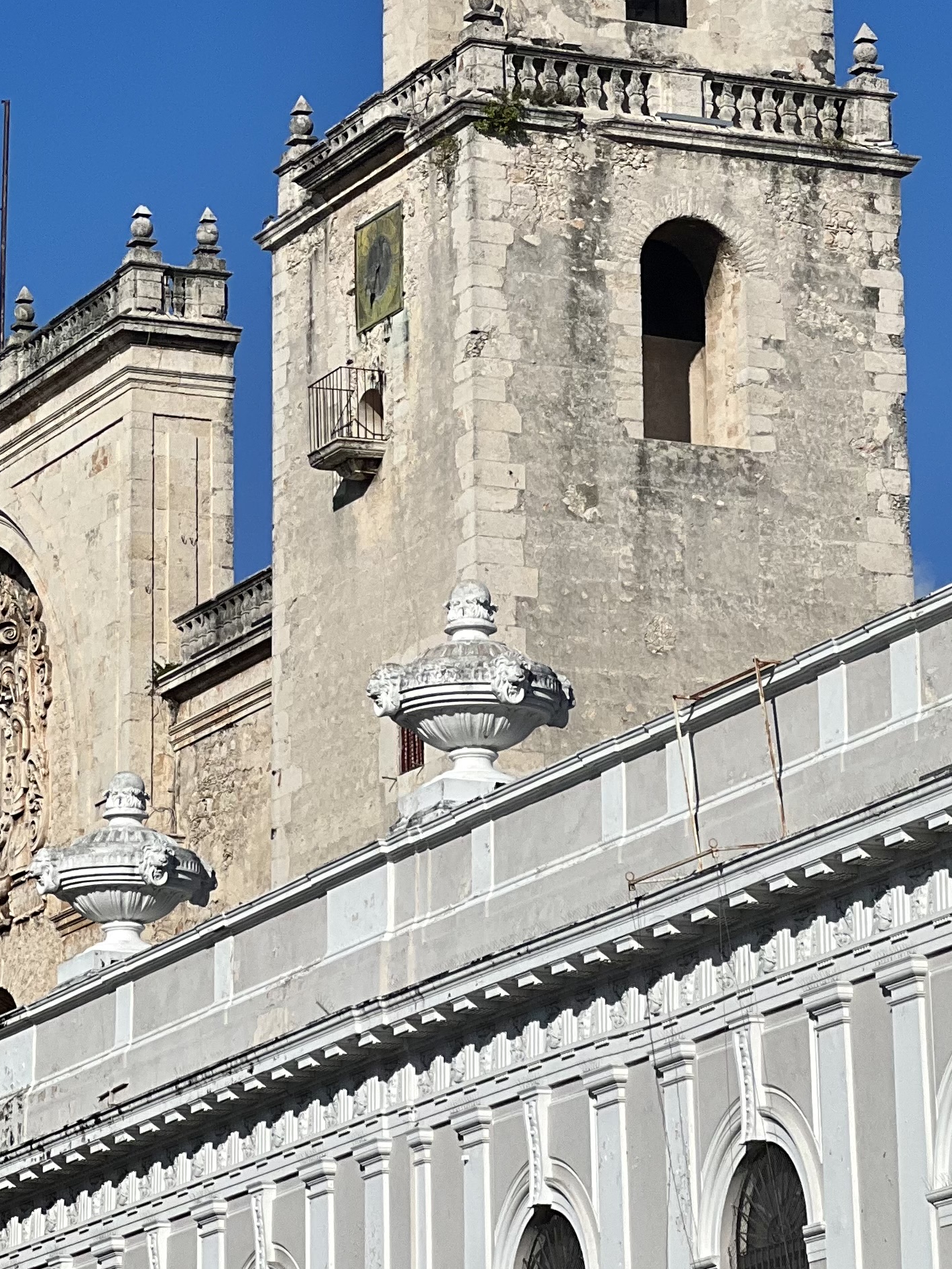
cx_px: 494
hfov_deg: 9.1
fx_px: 6013
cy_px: 84
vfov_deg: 12.0
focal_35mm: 164
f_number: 2.8
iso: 32
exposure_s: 1/1698
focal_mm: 9
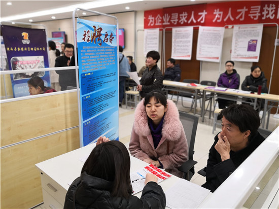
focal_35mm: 27
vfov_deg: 51.3
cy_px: 104
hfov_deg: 65.3
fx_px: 218
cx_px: 140
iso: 80
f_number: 4
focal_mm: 3.95
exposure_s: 1/50
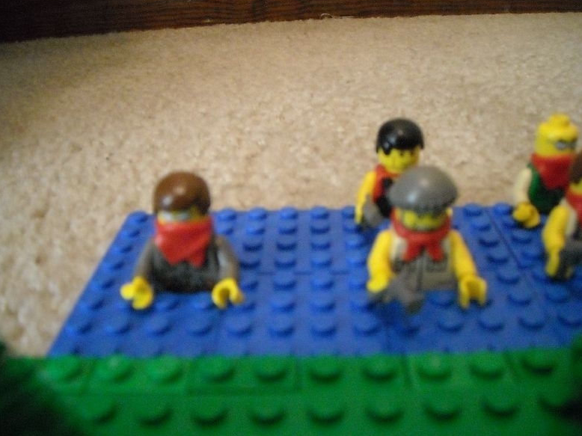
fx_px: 605
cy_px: 213
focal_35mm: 36
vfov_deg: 39.6
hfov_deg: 51.4
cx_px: 286
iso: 644
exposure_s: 1/8
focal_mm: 5.7
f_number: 2.8
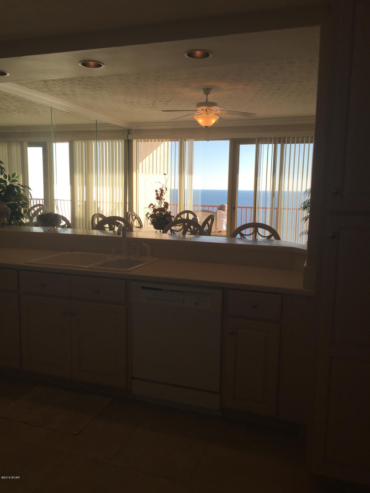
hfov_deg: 48.2
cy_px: 246
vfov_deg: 61.7
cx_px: 185
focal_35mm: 29
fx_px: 413
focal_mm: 4.15
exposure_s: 1/482
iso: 32
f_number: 2.2
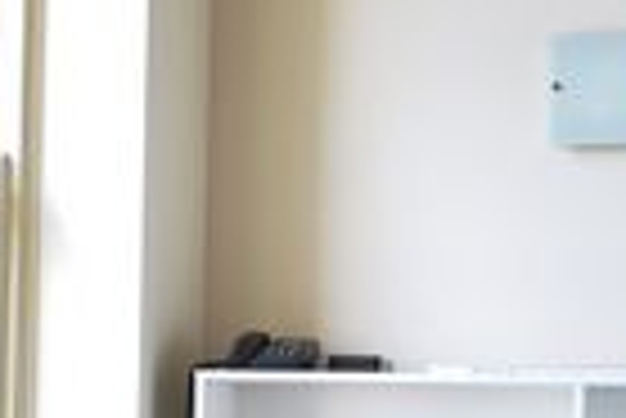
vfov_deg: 14.7
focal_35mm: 91
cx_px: 306
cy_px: 447
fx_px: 1584
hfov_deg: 22.4
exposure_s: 1/125
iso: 250
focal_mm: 18
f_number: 5.6
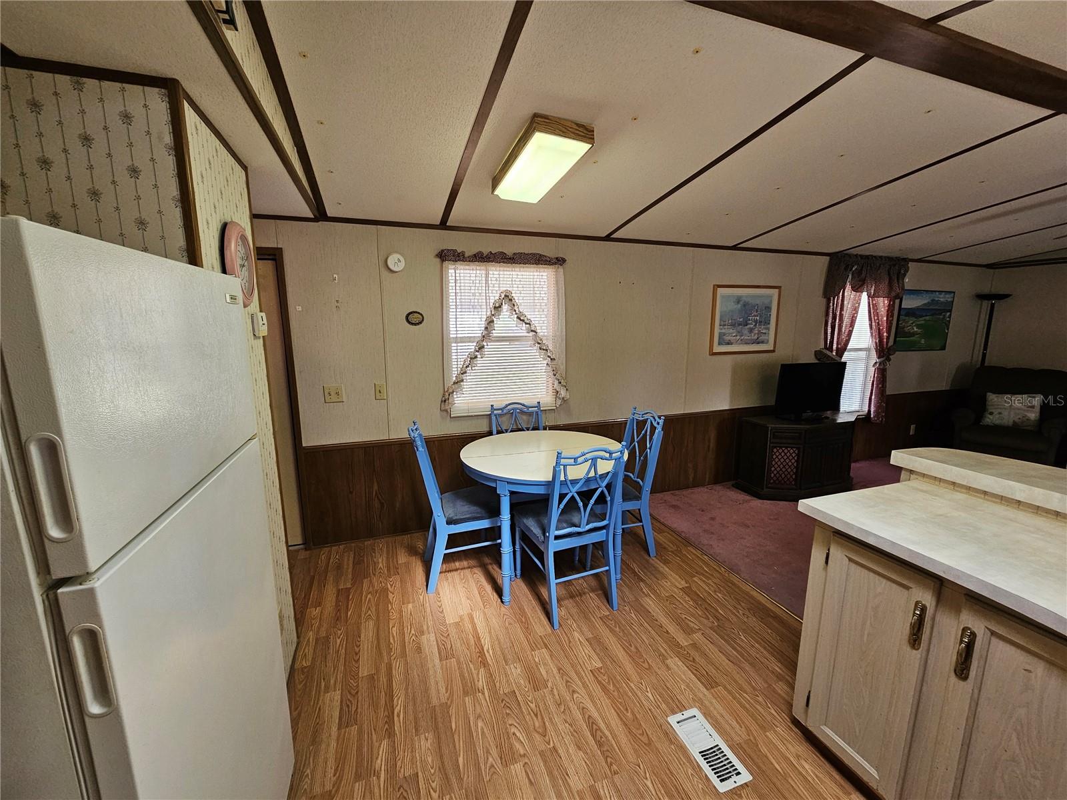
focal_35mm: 13
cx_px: 534
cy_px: 400
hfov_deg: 106.2
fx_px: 401
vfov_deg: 89.9
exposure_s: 1/60
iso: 160
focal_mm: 2.2
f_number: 2.2
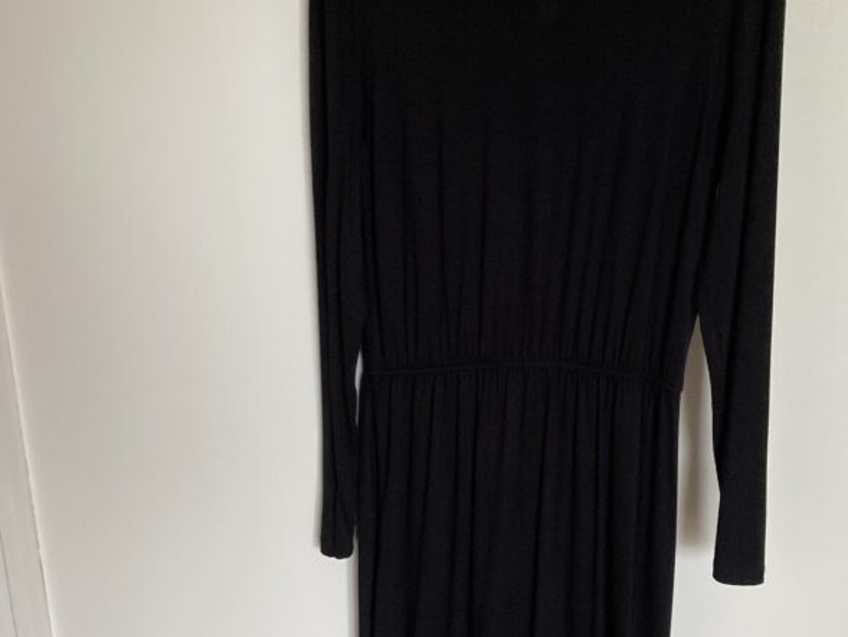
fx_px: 931
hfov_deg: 48.7
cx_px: 497
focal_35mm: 38
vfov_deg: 37.7
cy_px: 350
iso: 100
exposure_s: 1/50
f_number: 1.8
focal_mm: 3.99
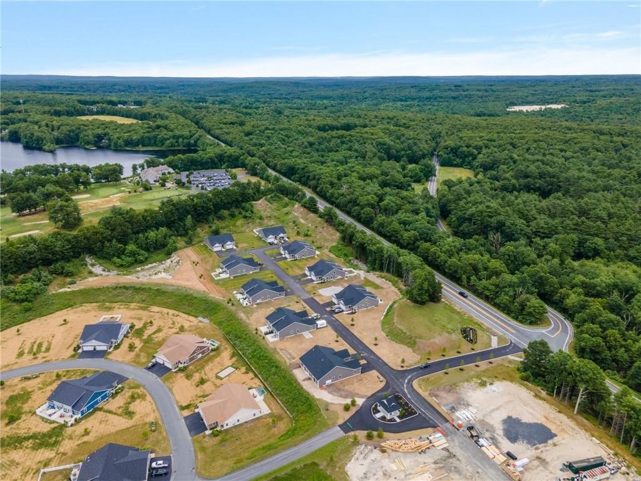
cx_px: 320
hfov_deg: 71.6
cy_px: 240
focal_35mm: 24
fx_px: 444
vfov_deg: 56.8
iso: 100
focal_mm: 4.5
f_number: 2.8
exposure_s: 1/250
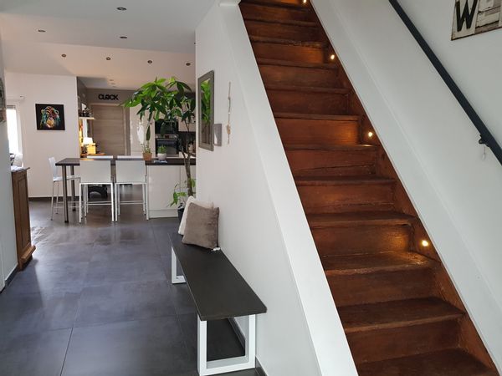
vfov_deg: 53.1
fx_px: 377
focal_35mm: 26
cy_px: 188
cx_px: 251
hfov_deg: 67.3
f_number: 1.7
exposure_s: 1/50
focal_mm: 4.2
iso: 160
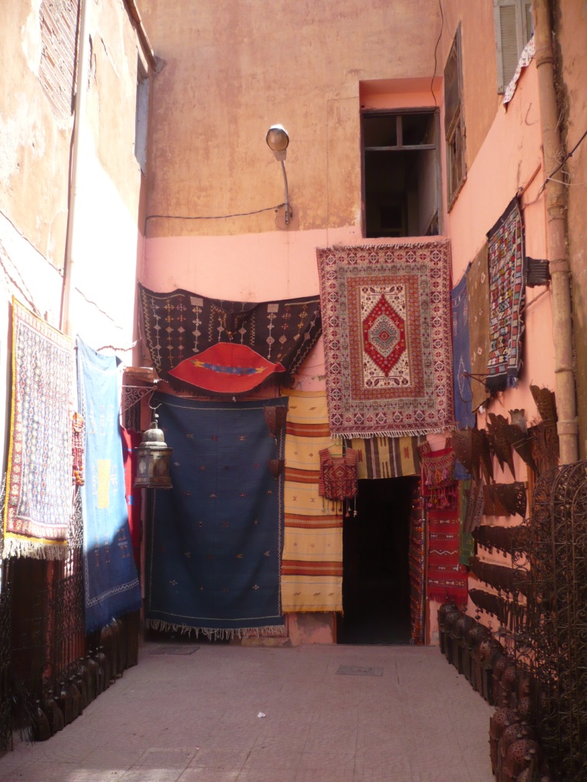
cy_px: 391
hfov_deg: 40.7
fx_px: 791
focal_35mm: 35
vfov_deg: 52.6
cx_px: 294
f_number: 2.8
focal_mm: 5.8
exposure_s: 1/250
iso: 100
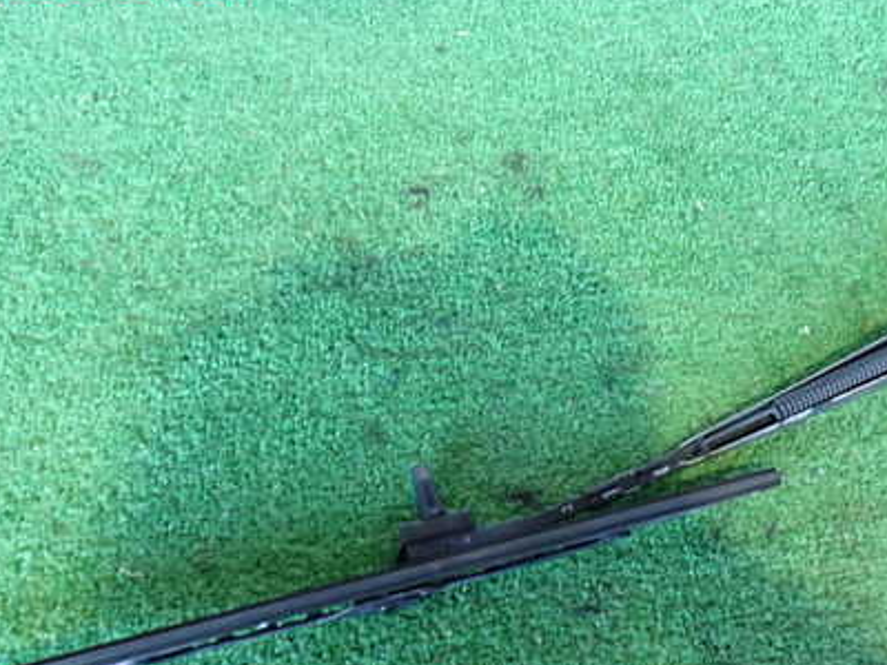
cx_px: 497
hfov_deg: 42.0
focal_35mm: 45
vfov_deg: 31.9
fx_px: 1153
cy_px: 452
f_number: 2.3
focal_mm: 5.4
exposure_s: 1/30
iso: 500
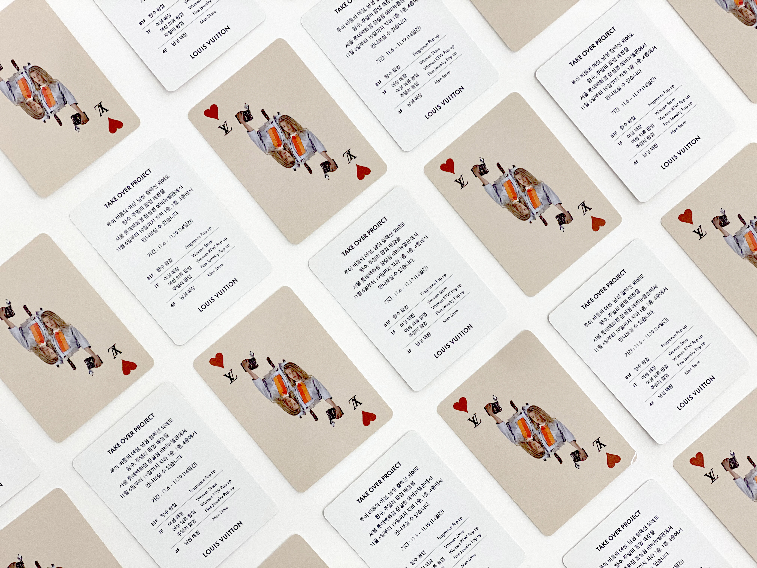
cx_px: 378
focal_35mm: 52
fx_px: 1137
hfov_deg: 36.8
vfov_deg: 28.0
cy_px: 284
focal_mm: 6
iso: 80
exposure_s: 1/120
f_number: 2
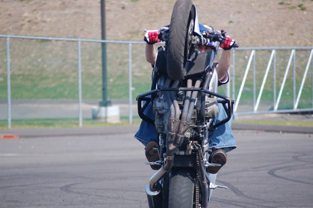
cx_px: 156
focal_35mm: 300
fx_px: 2606
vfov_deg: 4.6
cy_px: 104
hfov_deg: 6.9
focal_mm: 200
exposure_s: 1/400
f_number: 5.6
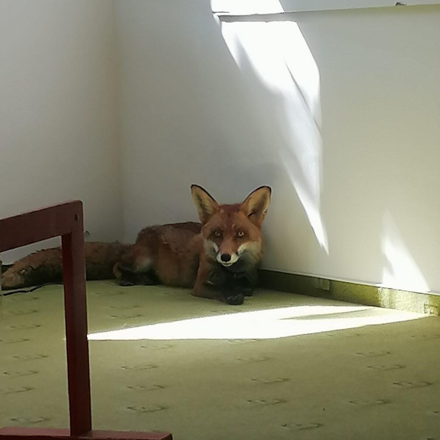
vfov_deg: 11.1
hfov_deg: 11.1
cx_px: 221
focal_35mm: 158
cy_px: 172
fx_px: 2272
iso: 50
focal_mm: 4.75
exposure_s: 1/100
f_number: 1.8
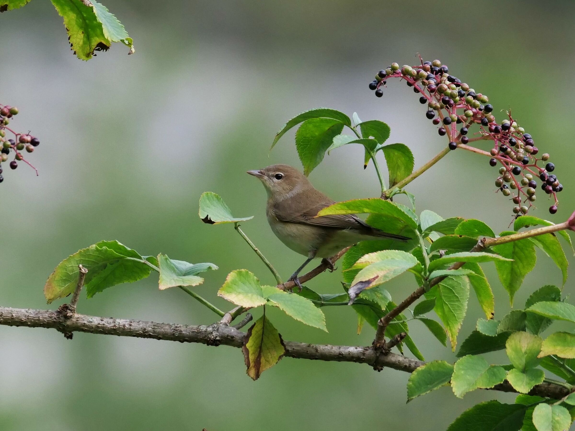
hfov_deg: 2.8
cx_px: 288
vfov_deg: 2.1
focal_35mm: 700
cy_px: 216
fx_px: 11625
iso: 800
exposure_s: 1/400
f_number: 5.9
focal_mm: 350
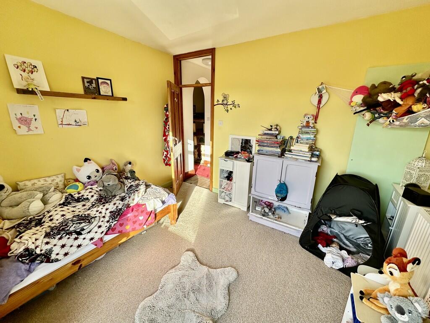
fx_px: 174
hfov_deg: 102.1
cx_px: 215
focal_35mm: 14
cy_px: 162
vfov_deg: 85.7
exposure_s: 1/171
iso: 40
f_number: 2.2
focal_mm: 2.22
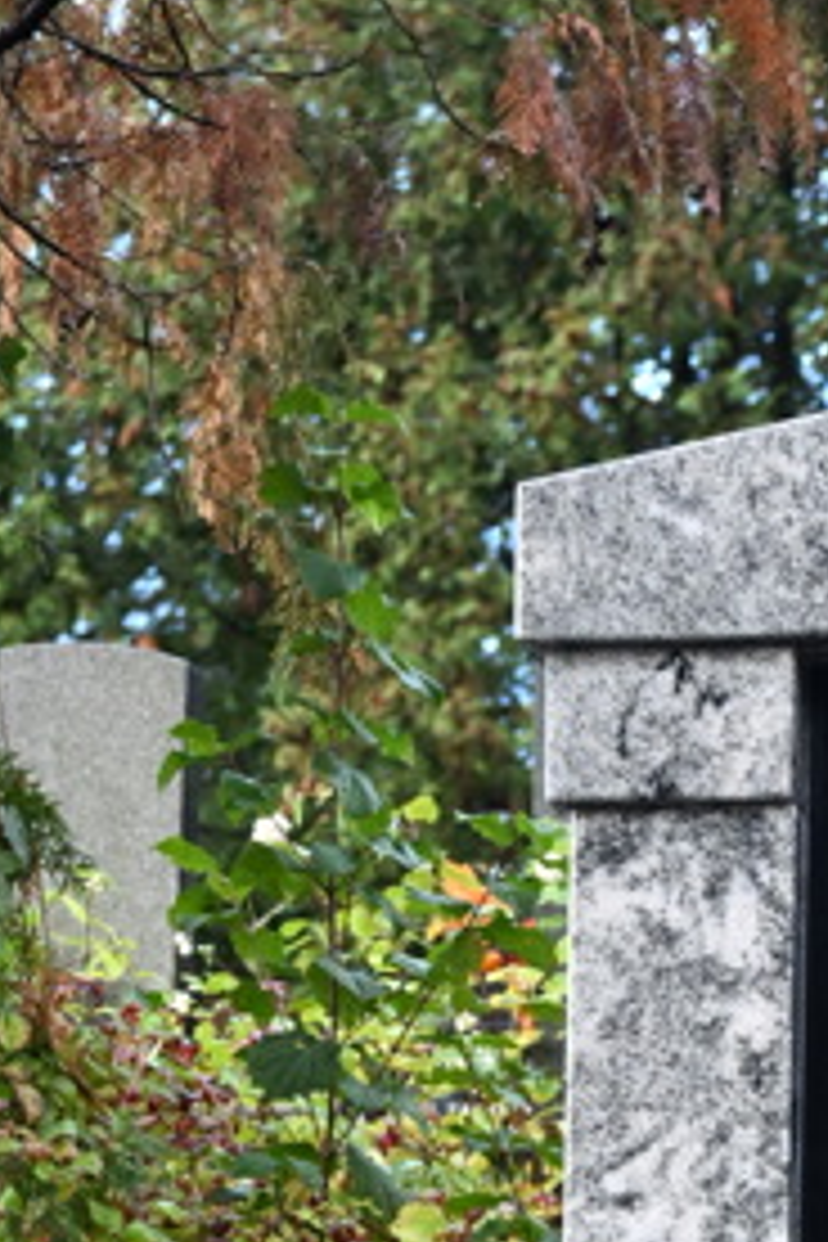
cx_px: 990
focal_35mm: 146
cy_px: 2126
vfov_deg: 12.9
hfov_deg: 9.3
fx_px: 5037
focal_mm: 39
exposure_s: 1/320
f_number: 4
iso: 1250
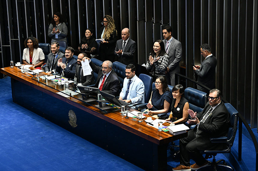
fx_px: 629
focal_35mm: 88
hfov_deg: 23.2
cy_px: 86
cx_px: 129
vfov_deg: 15.5
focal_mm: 88
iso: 1000
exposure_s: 1/100
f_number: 2.8
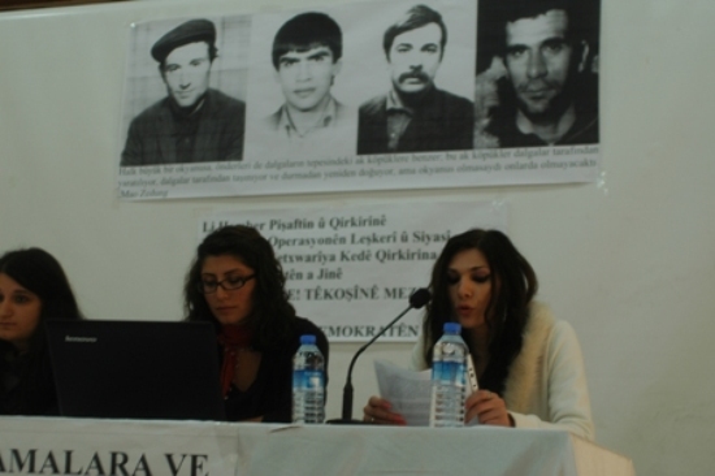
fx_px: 1340
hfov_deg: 29.9
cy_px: 238
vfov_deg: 20.1
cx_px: 358
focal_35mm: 68
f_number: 3.8
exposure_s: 1/15
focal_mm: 45
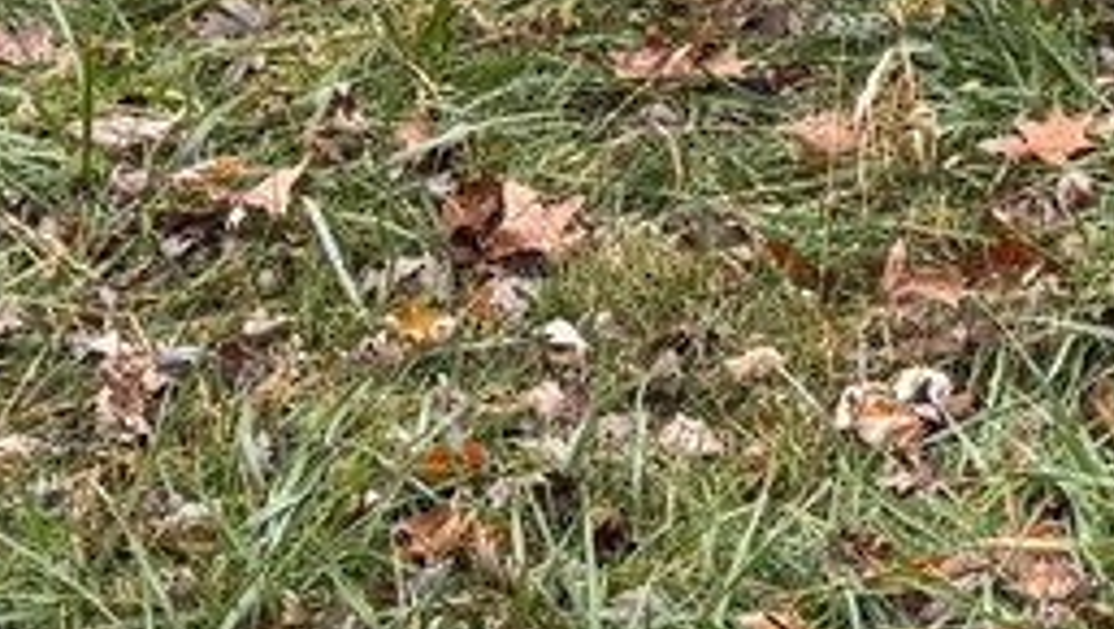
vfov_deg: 7.8
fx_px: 4552
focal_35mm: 154
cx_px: 1342
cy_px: -171
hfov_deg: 13.6
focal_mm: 6.76
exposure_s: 1/284
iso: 80
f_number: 1.78
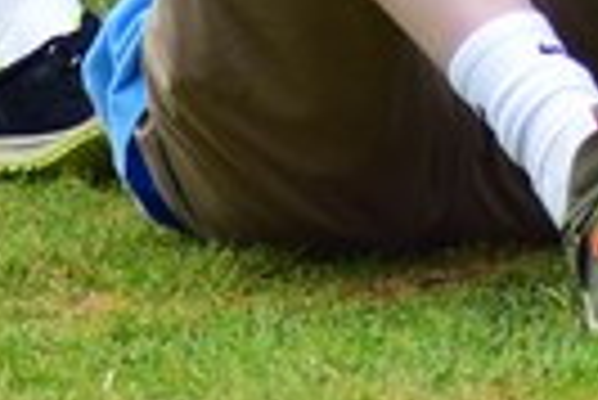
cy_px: -780
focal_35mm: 1617
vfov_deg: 0.9
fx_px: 26889
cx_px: 414
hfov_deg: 1.3
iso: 400
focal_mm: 140
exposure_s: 1/1000
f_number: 5.6
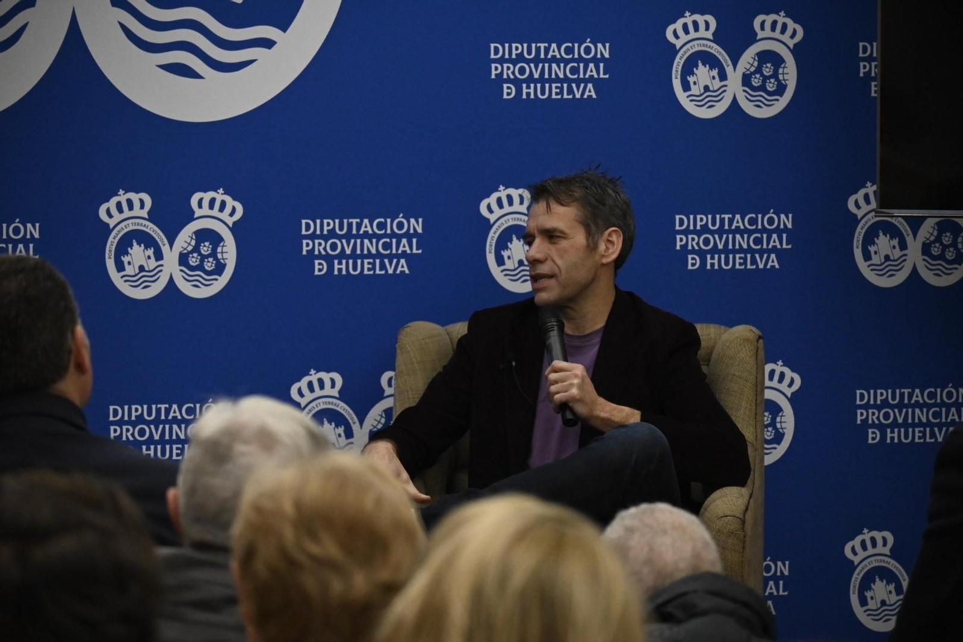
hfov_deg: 10.5
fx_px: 5216
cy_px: 321
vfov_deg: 7.0
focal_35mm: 195
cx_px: 482
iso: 5000
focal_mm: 130
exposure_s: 1/250
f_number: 5.3
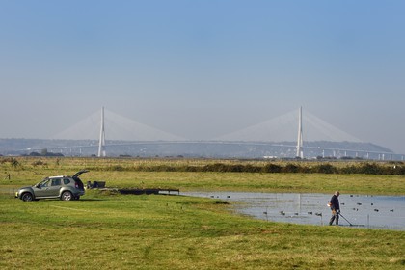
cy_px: 135
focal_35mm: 150
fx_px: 1687
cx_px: 202
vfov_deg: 9.1
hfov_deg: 13.7
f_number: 16
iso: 200
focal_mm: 150
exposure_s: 1/160
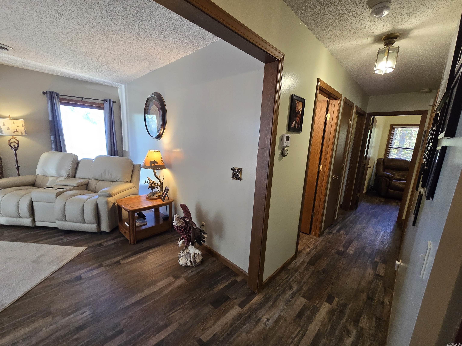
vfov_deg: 89.9
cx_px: 231
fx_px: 174
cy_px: 173
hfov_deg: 106.2
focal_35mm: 13
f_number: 2.2
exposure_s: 1/60
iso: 320
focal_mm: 2.2
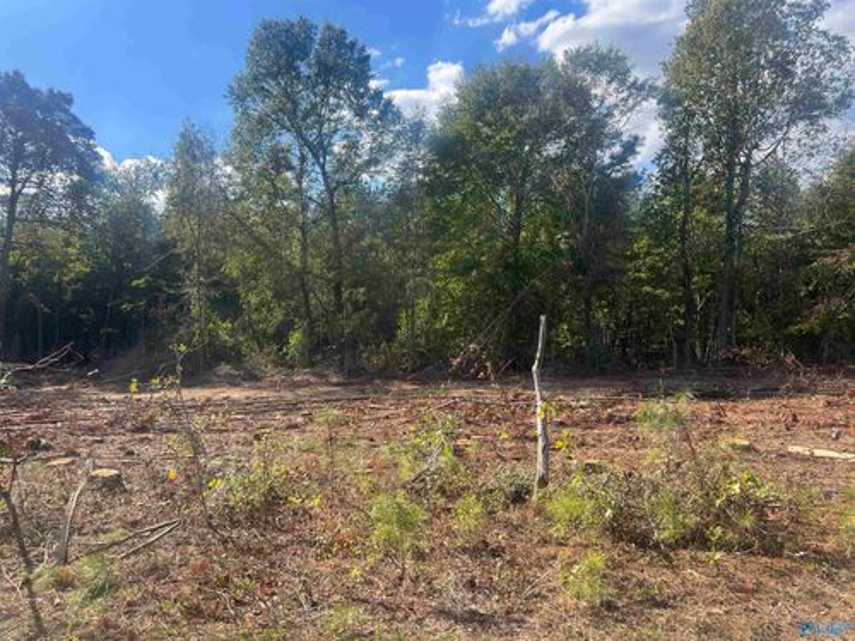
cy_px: 320
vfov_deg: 53.1
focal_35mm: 26
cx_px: 428
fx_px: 642
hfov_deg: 67.3
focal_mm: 5.7
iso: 50
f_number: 1.5
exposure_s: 1/2008
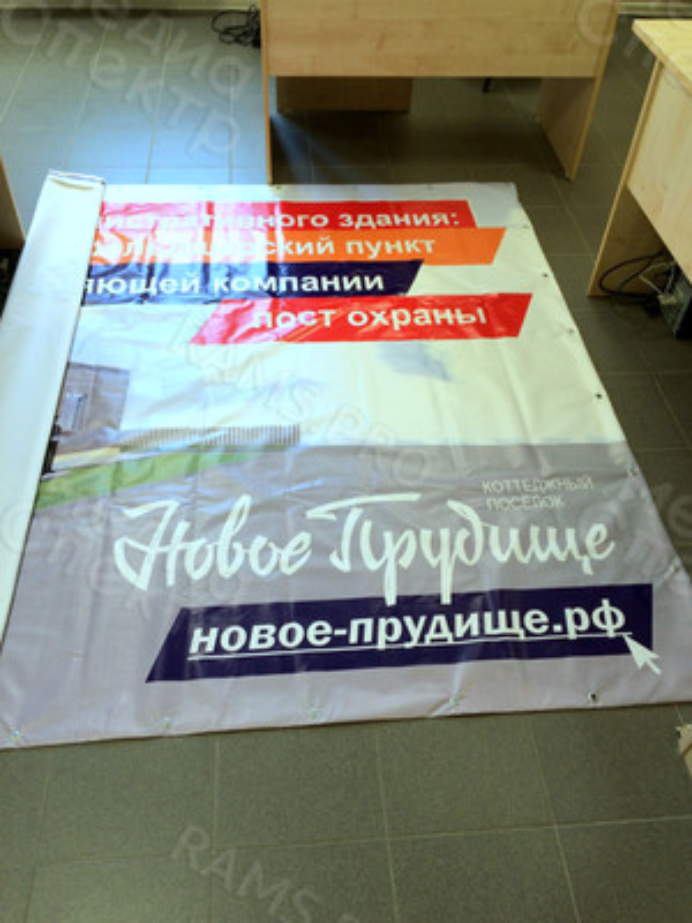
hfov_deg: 48.2
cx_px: 346
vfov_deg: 61.7
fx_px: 773
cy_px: 462
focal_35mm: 29
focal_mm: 4.15
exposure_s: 1/50
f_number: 2.2
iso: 50
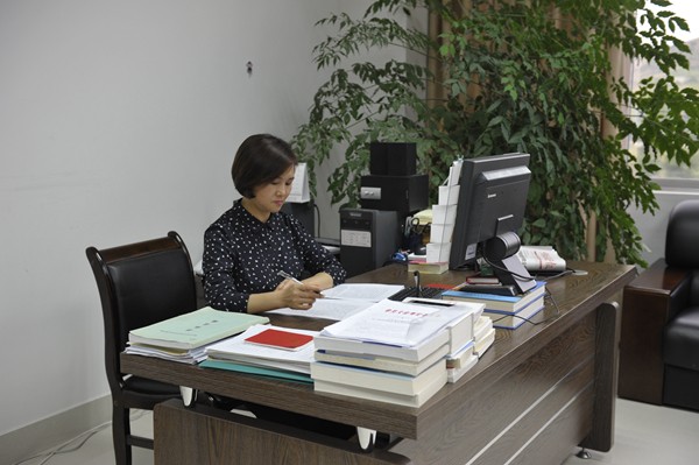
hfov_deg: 46.4
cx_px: 350
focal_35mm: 42
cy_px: 232
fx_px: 815
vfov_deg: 31.8
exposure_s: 1/60
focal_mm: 42
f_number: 4
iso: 1100
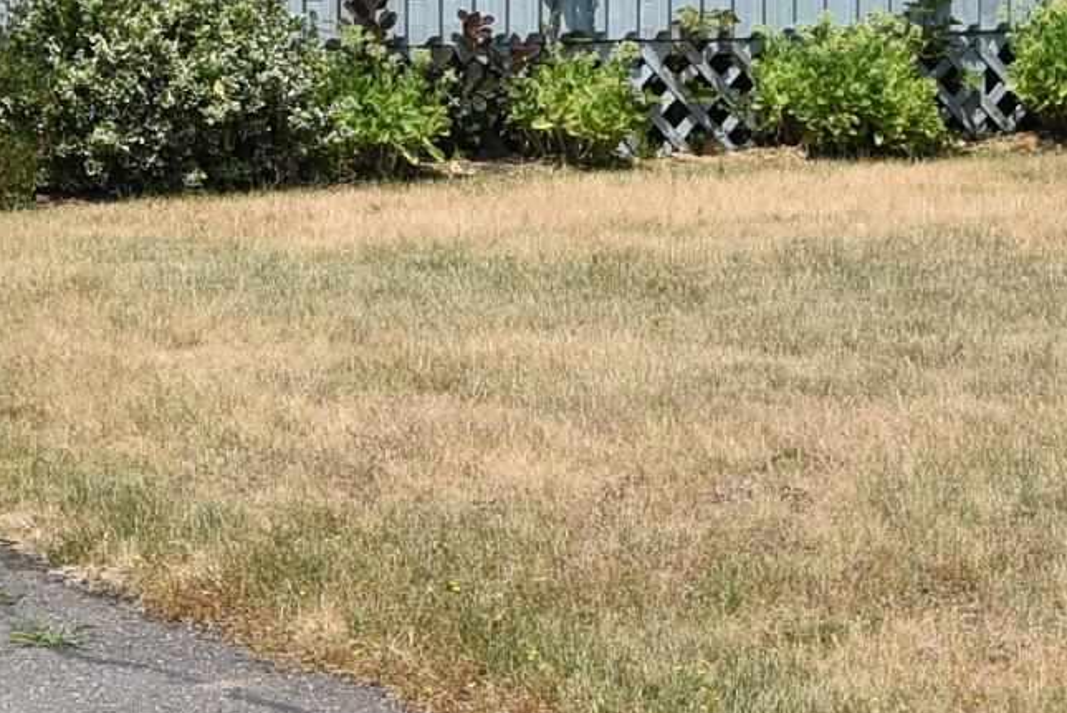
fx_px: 4953
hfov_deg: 12.1
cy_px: -147
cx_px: -109
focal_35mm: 167
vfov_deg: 8.2
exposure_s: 1/320
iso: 200
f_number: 9
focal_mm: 24
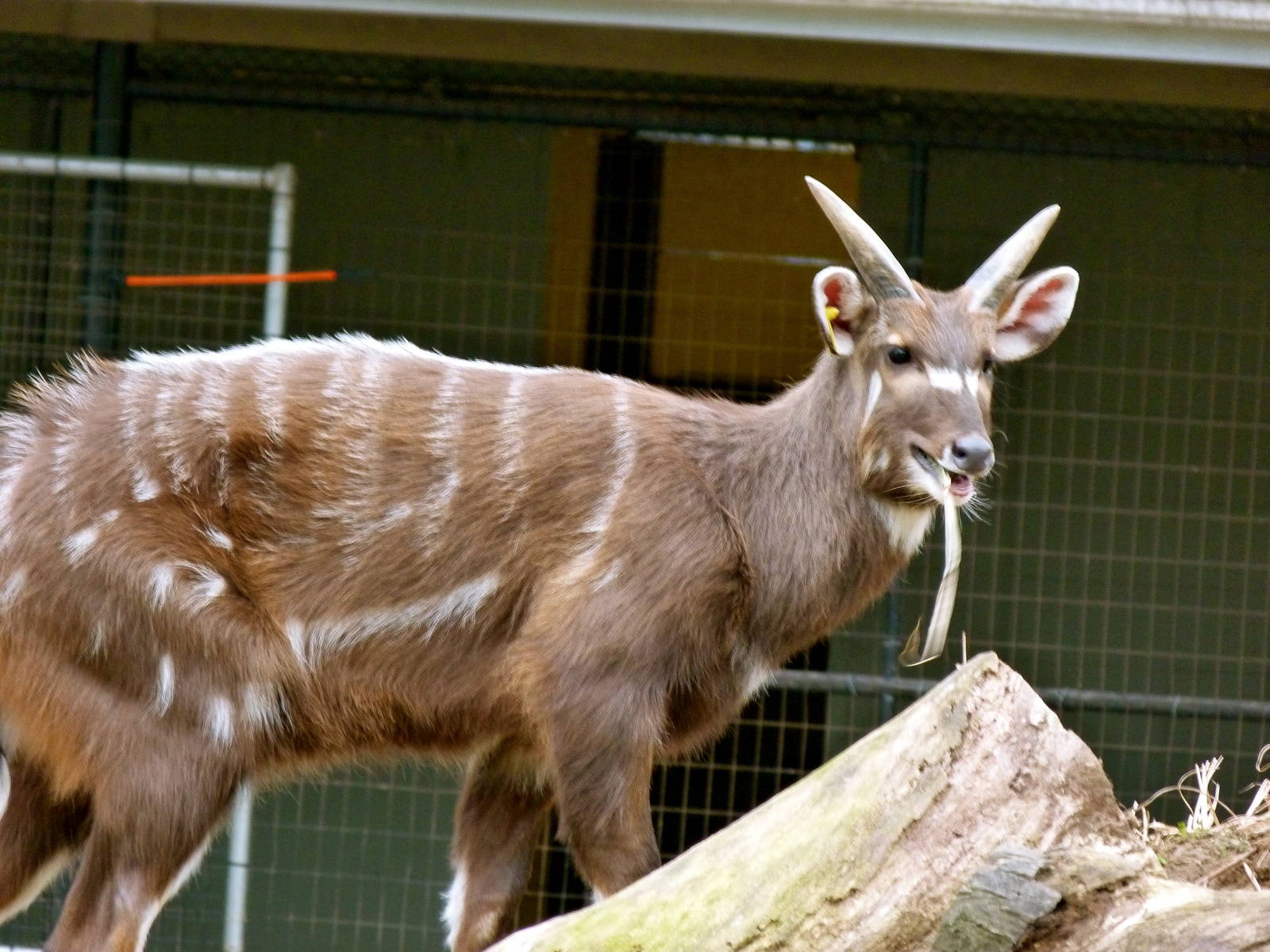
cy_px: 476
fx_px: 14052
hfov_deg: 5.2
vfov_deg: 3.9
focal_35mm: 383
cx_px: 635
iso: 400
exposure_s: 1/40
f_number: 4.2
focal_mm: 69
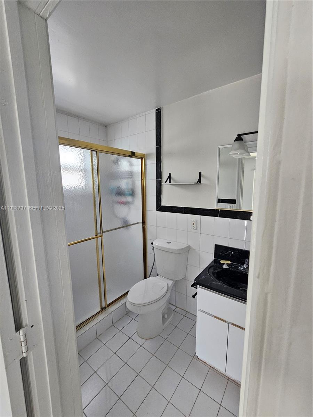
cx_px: 156
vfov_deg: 106.2
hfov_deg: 89.9
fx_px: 157
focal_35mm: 13
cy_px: 208
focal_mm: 2.2
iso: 250
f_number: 2.2
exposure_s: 1/77.4
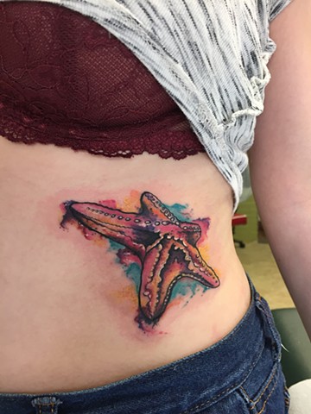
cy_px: 207
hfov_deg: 48.2
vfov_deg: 61.7
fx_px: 347
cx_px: 156
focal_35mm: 29
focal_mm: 4.2
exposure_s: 1/30
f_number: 2.2
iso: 32
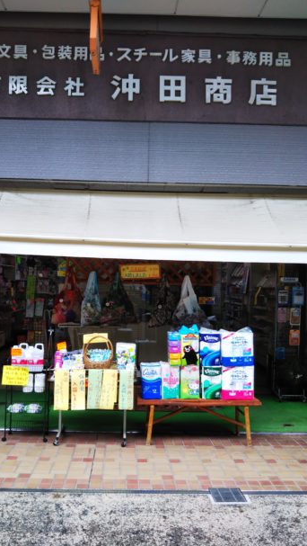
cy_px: 275
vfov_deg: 59.5
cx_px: 133
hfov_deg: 35.6
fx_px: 477
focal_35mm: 33
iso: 20
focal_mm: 4
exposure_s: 1/169
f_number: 2.2
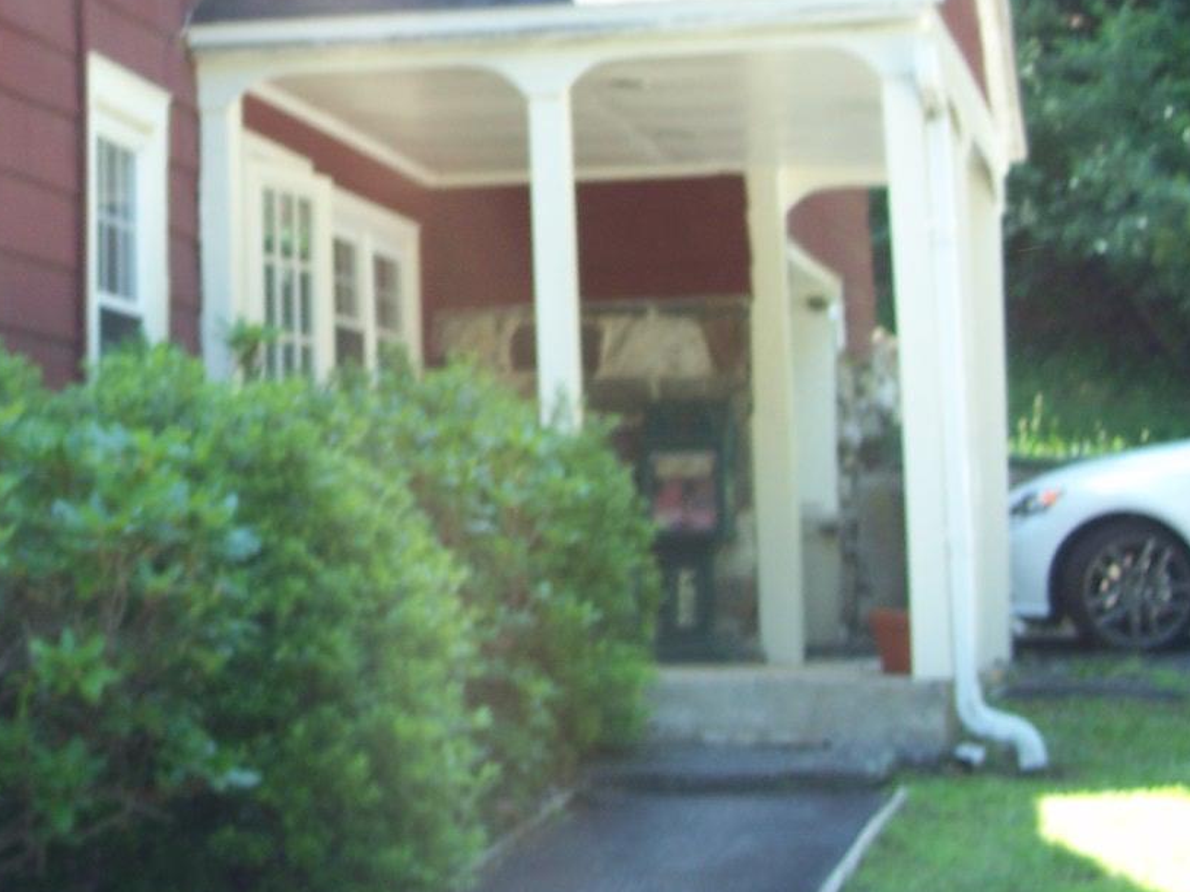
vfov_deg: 15.8
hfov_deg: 20.6
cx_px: 98
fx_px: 3197
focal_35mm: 93
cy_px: 250
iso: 64
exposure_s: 1/80
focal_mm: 7.8
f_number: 2.8
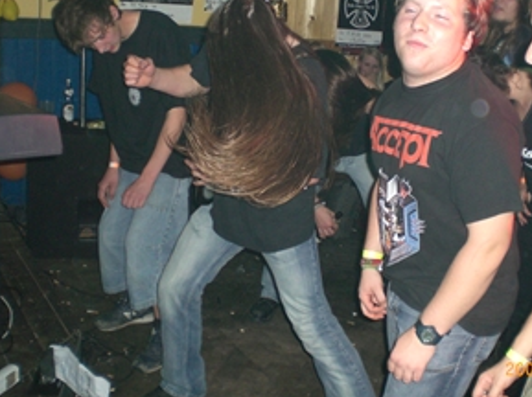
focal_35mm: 46
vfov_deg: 31.4
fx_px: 706
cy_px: 176
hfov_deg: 41.2
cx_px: 311
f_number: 3.1
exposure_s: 1/60
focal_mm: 6.3
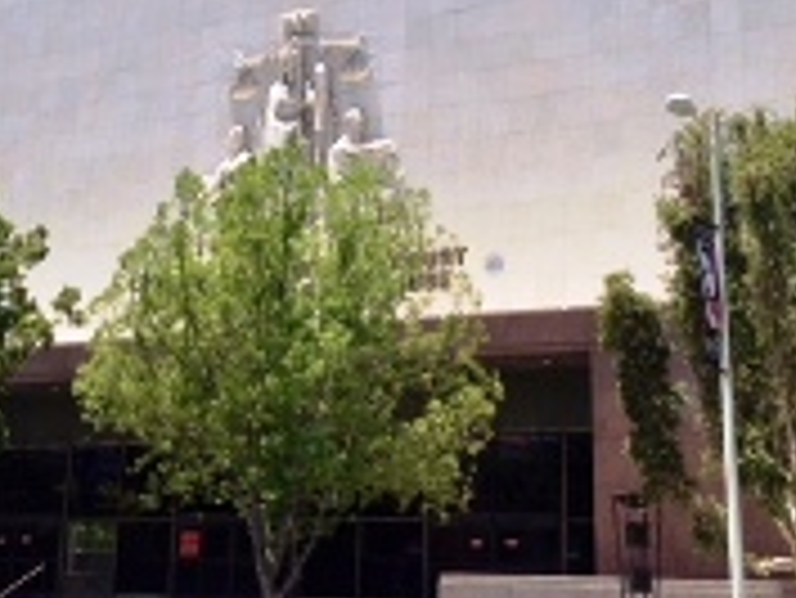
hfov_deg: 27.8
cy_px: 124
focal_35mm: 70
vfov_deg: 20.8
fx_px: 1611
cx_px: 389
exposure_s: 1/1104
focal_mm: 4.28
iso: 50
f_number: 2.4
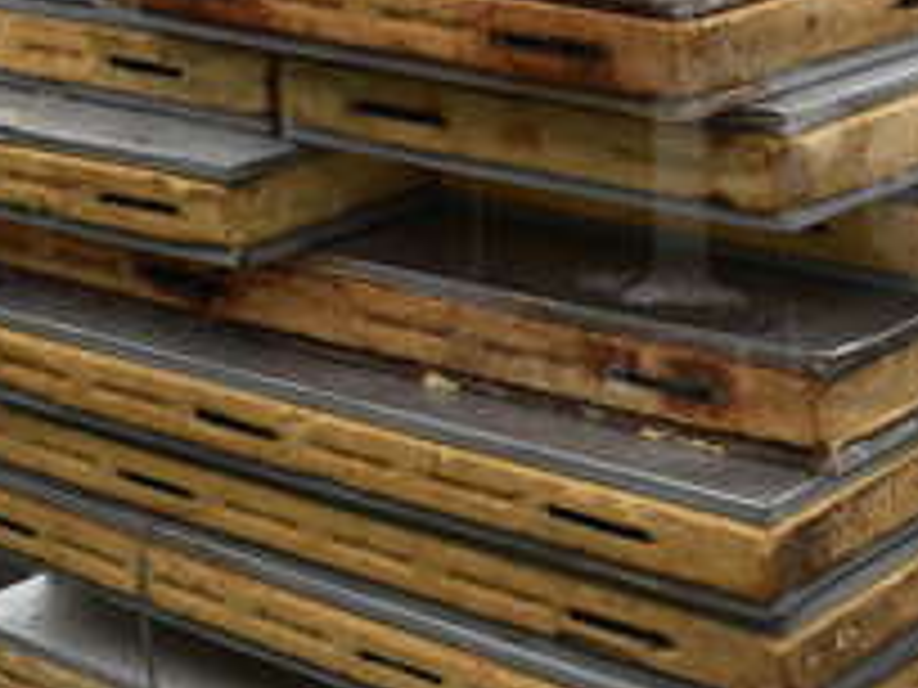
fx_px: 2519
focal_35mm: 95
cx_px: 950
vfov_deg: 15.5
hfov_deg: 19.9
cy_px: 171
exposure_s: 1/125
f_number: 5.6
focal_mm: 22
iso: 200
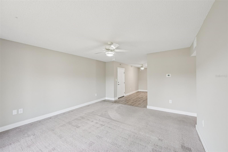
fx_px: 89
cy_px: 76
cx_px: 114
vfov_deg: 81.2
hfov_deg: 104.3
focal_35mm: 14
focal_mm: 14
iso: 400
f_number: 8
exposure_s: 1/13
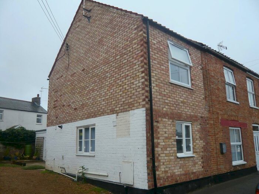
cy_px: 97
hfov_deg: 63.4
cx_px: 130
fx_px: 209
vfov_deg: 49.7
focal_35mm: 28
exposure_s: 1/250
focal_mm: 4.6
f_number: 2.8
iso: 100
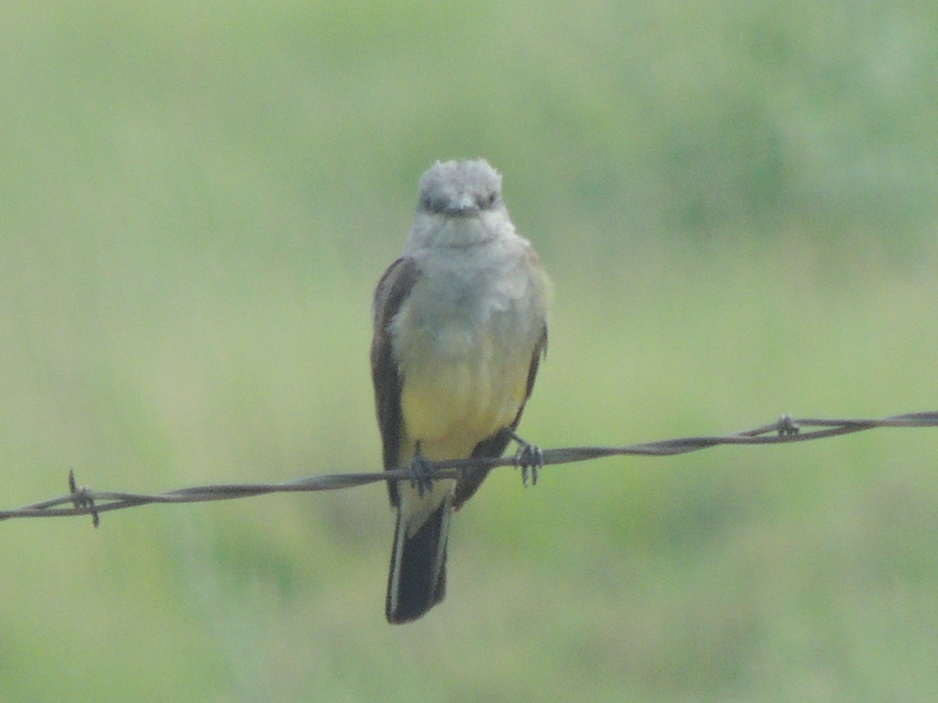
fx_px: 27097
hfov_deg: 2.0
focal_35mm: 1000
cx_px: 469
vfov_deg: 1.5
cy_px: 352
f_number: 5.9
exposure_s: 1/500
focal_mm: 180
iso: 320
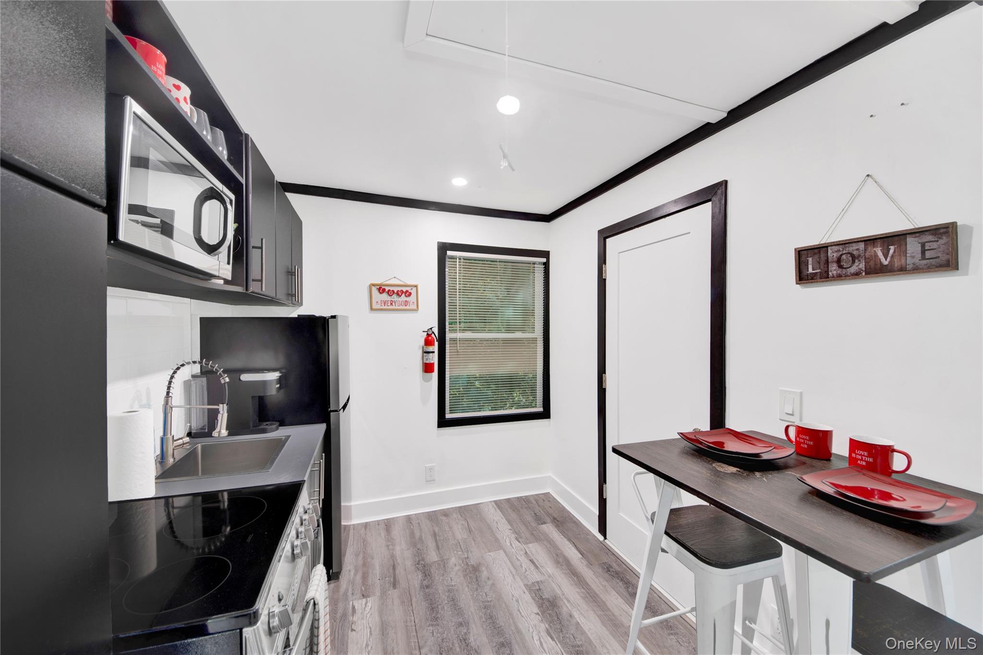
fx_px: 328
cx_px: 492
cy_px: 328
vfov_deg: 90.0
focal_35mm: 12
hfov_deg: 112.6
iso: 100
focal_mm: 8
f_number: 8
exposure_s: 1/2
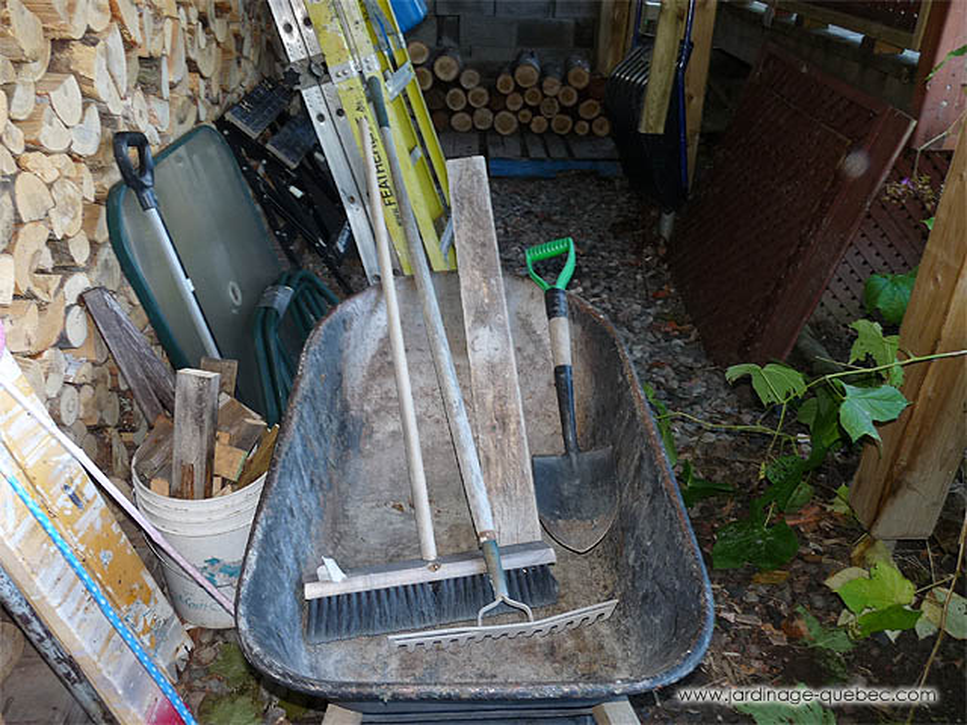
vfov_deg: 51.4
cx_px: 484
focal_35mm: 27
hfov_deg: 65.3
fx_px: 754
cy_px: 362
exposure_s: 1/30
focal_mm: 4.8
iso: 100
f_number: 2.8
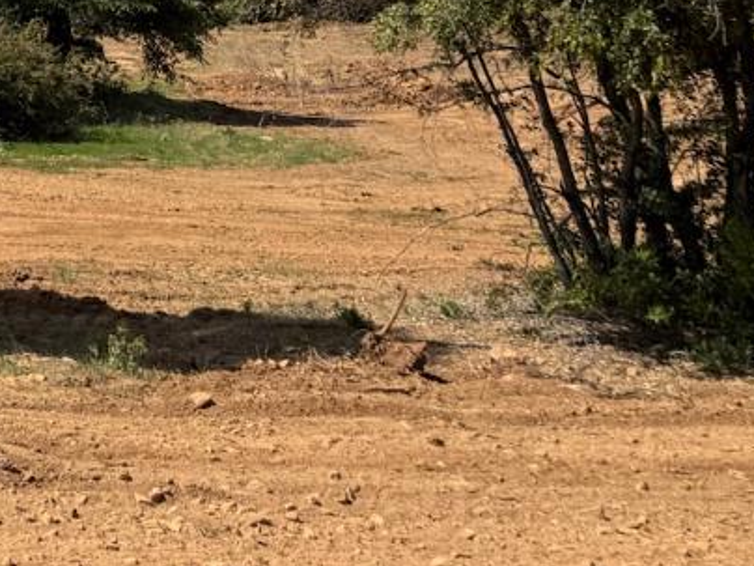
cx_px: -465
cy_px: -124
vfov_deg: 15.9
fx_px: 1939
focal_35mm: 89
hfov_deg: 18.7
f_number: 1.78
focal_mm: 6.76
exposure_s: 1/6173
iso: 80
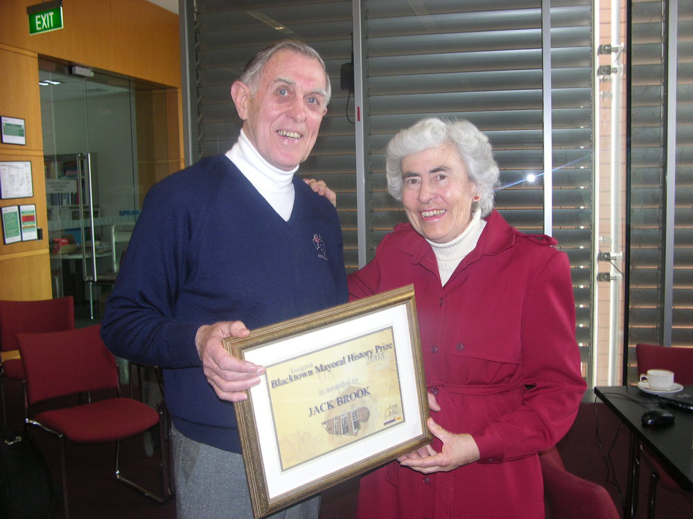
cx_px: 346
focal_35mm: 39
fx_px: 781
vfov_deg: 36.8
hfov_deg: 47.9
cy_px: 260
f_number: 2.9
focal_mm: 10
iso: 100
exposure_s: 1/60.1
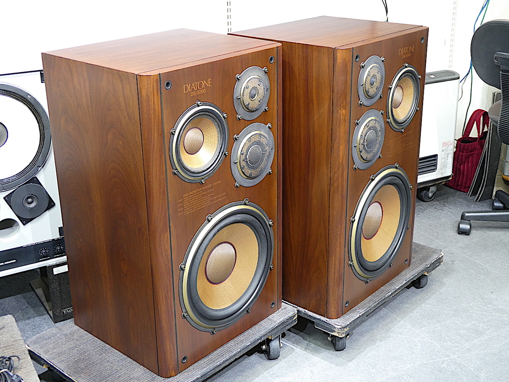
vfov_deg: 30.9
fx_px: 691
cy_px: 191
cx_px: 254
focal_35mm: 47
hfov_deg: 40.4
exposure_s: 1/2
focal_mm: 8.4
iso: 200
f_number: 4
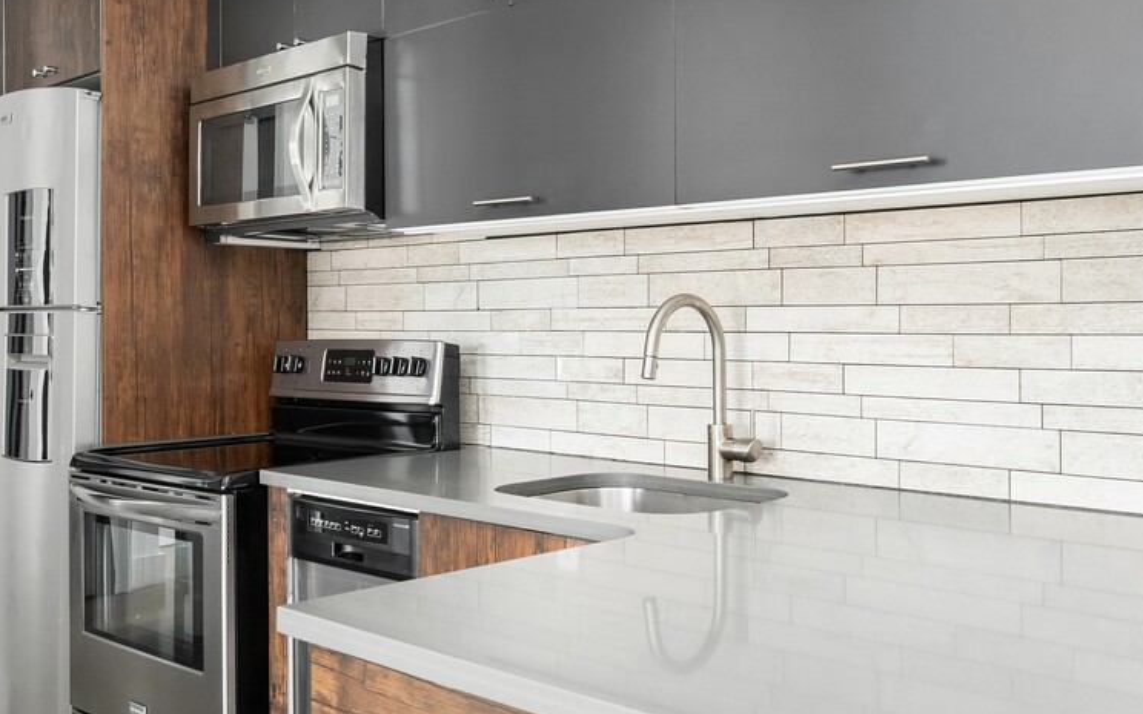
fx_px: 1153
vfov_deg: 34.4
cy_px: 330
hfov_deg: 52.2
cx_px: 708
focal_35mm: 37
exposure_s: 1/5
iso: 1250
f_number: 10
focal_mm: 18
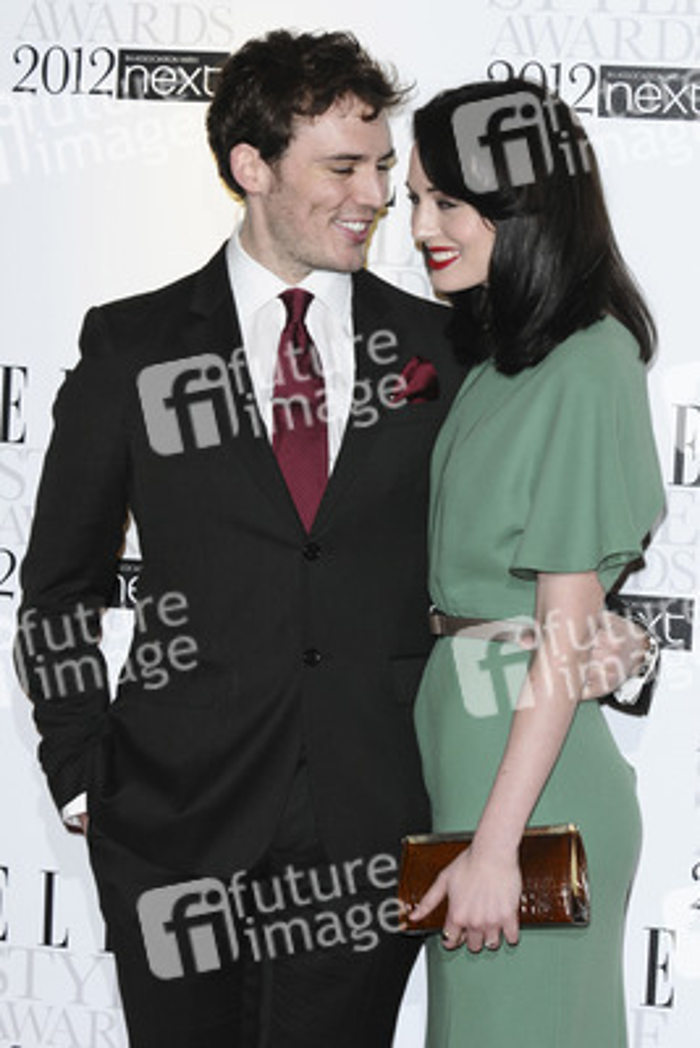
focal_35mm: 120
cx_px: 350
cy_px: 524
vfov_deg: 17.1
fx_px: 3497
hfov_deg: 11.4
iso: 320
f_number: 5
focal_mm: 80
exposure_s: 1/200
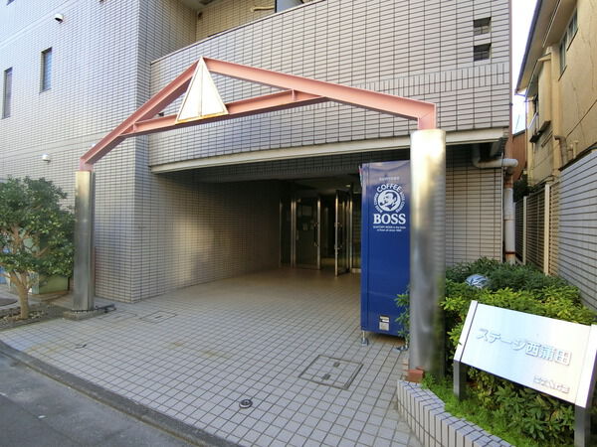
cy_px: 224
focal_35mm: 19
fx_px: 328
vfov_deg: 68.7
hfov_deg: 84.7
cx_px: 298
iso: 100
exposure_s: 1/125
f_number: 2.7
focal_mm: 4.06
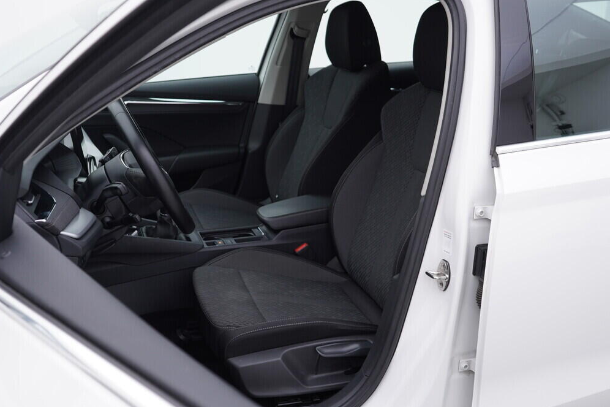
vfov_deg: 35.9
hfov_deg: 51.9
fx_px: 627
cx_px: 306
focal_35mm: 37
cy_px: 207
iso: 125
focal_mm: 24
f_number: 3.5
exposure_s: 1/60
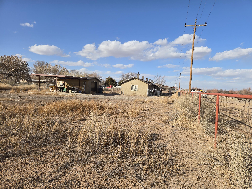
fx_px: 167
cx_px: 126
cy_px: 94
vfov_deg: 58.9
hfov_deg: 73.9
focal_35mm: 23
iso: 25
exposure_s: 1/1936
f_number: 1.8
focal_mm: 5.4
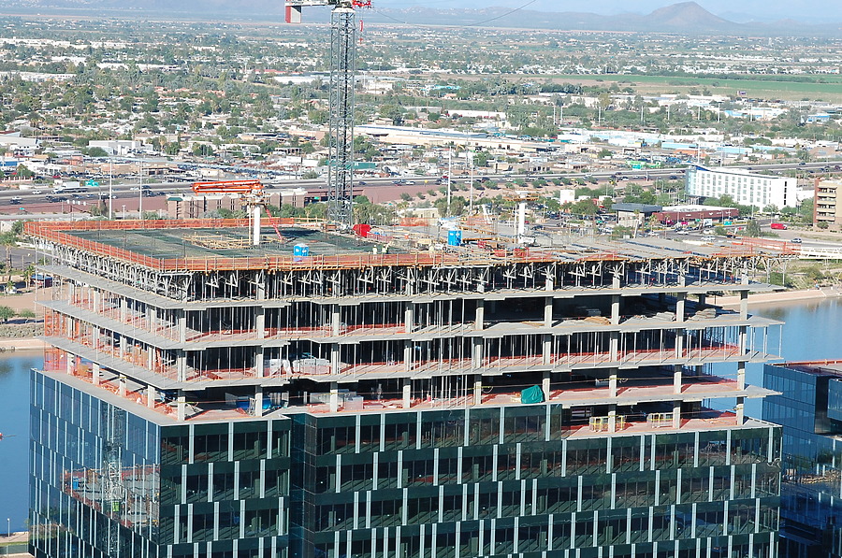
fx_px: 2452
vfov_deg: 13.0
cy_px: 279
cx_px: 421
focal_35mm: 105
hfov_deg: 19.5
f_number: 10
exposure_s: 1/250
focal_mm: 70
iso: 220
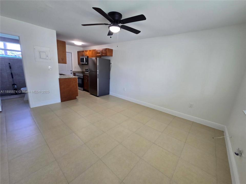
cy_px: 92
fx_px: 92
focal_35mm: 13
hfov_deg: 106.2
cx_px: 123
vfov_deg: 89.9
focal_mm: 2.2
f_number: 2.2
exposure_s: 1/60
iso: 160
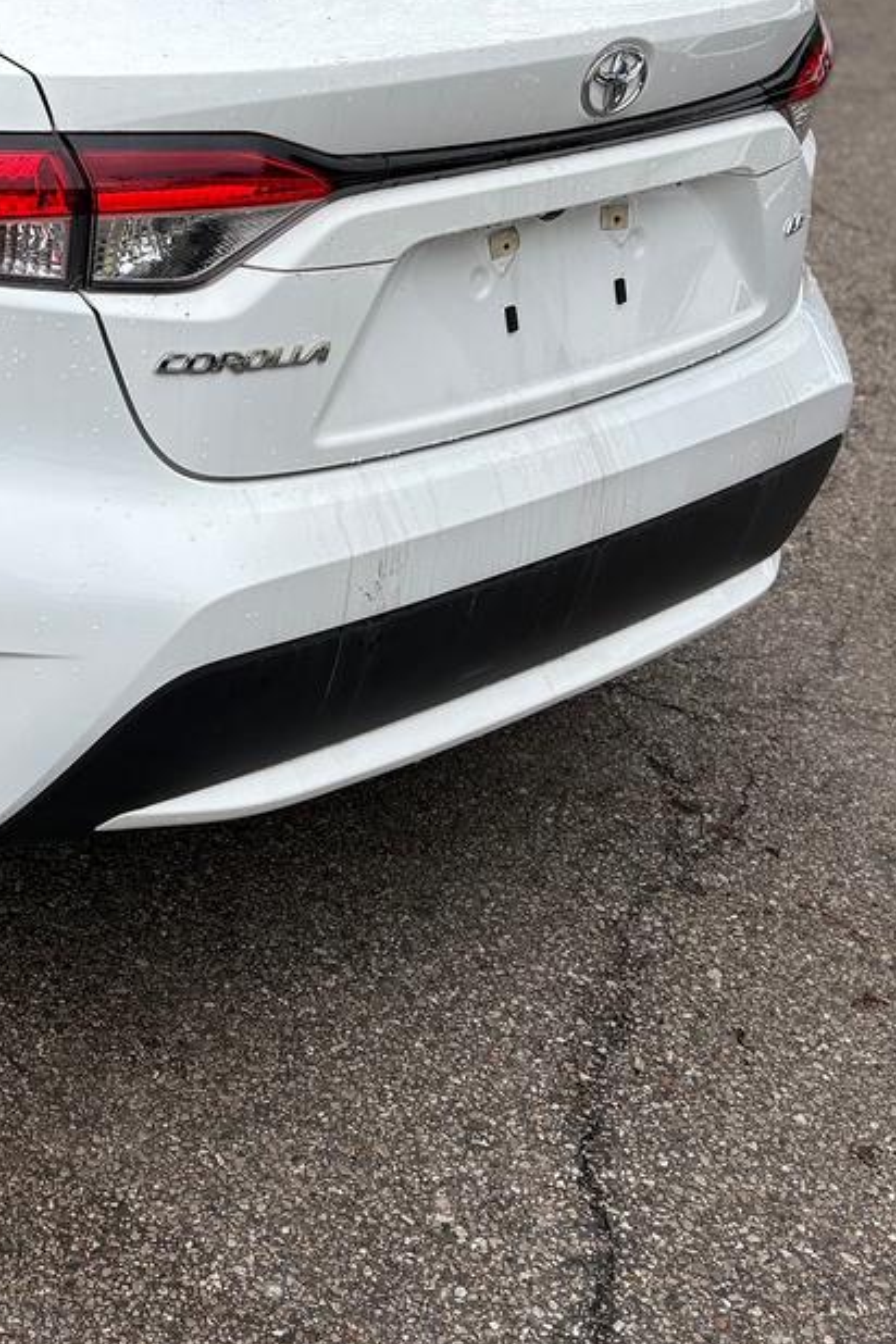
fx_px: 2091
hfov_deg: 22.5
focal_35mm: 56
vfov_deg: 35.0
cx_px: -139
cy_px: 368
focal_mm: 5.96
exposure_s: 1/1706
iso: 50
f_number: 1.6
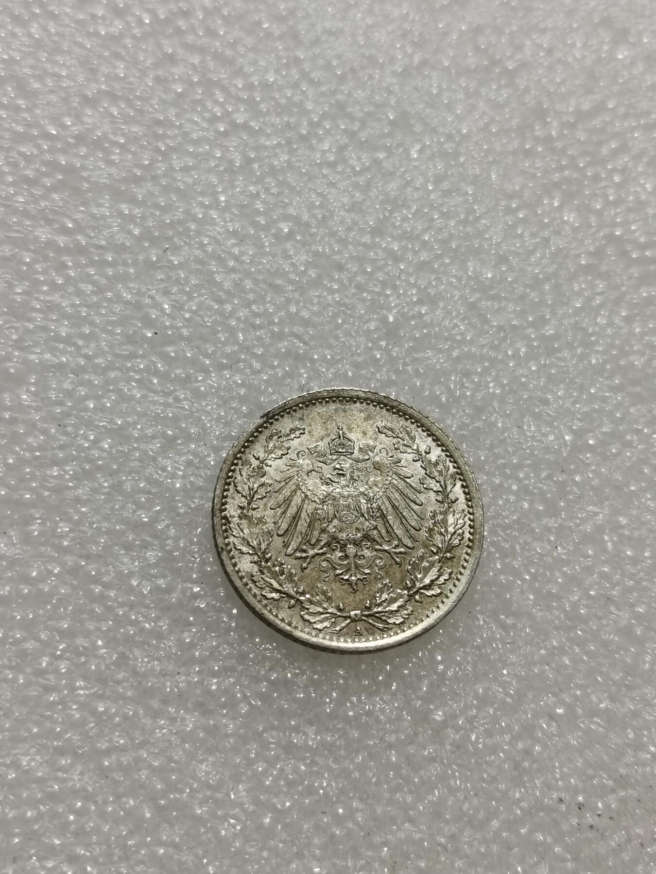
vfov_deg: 33.2
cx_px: 328
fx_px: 1466
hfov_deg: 25.2
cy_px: 437
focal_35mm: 58
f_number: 1.8
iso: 64
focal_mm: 5.58
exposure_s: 1/120
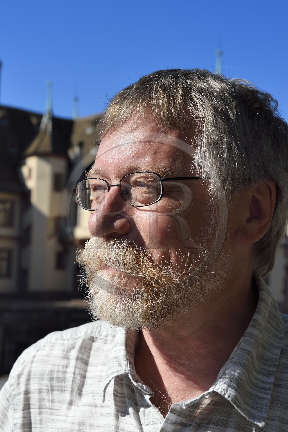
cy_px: 216
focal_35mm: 60
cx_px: 144
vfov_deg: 33.4
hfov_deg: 22.6
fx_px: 720
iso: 200
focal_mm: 60
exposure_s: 1/320
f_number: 11
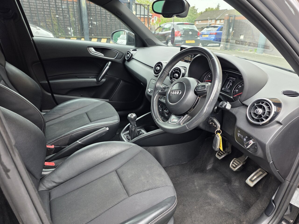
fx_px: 199
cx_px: 150
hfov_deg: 73.9
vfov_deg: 58.9
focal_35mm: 23
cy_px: 112
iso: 64
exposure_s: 1/180
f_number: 1.7
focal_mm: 6.25
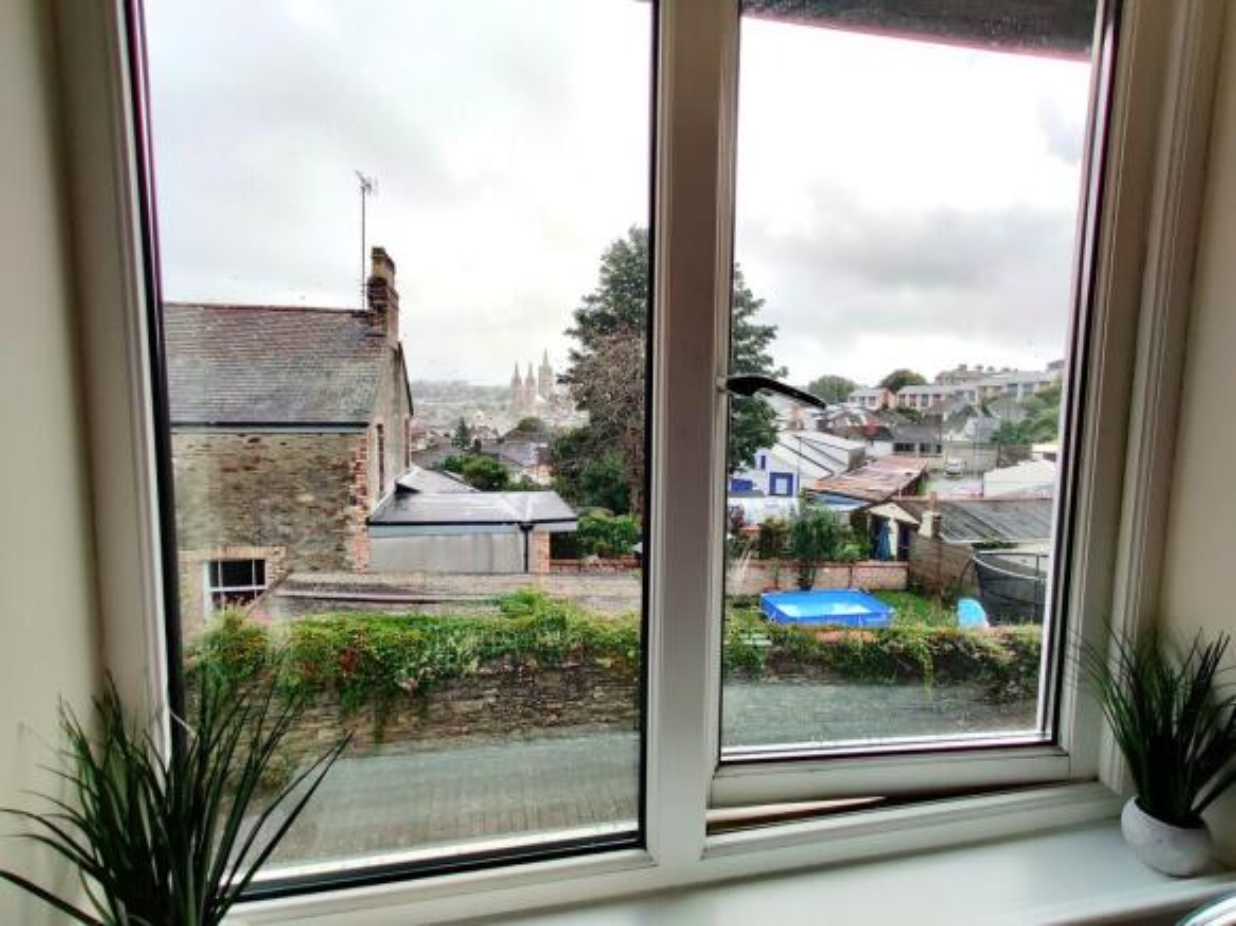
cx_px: 618
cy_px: 463
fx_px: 464
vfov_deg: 89.9
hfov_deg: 106.2
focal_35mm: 13
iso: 100
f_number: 2.2
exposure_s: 1/556
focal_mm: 2.25
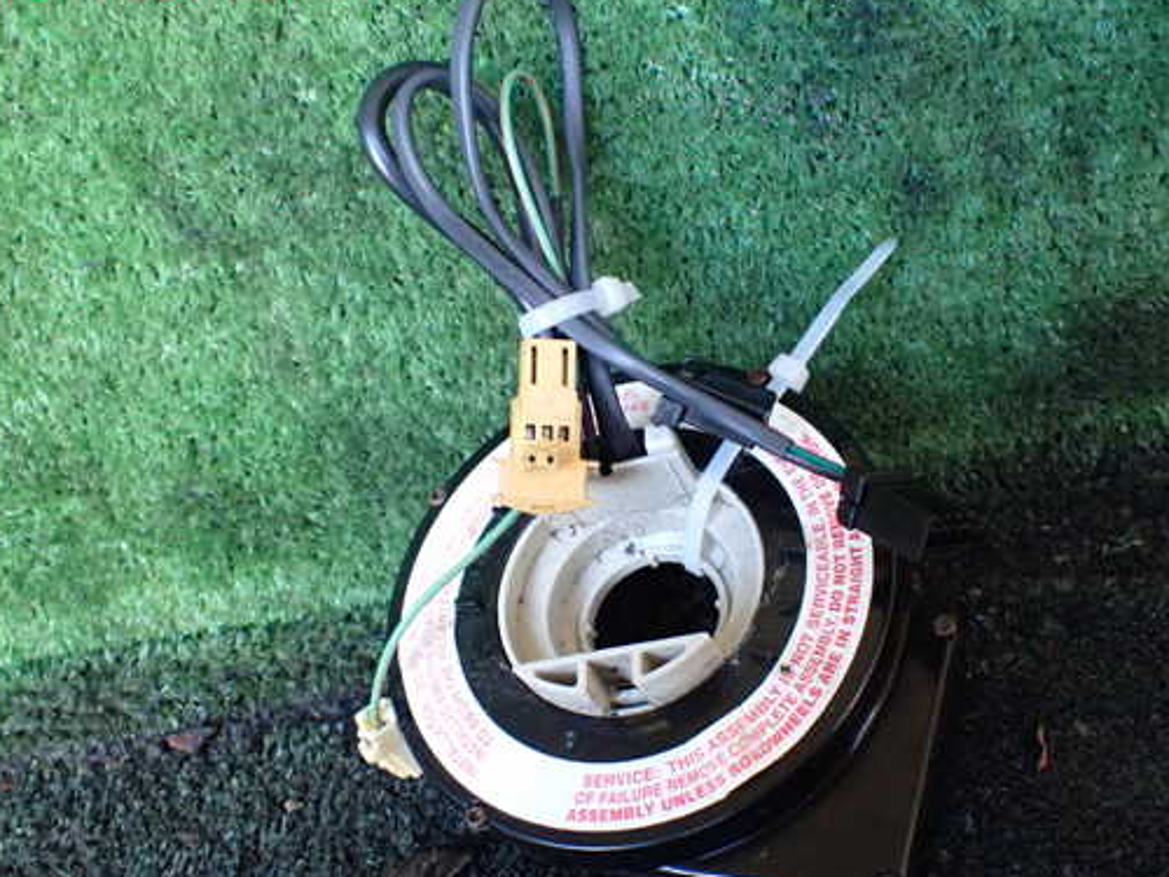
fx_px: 1216
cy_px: 475
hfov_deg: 51.3
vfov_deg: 39.6
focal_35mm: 36
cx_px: 638
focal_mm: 5.4
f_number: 2.3
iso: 800
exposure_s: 1/100
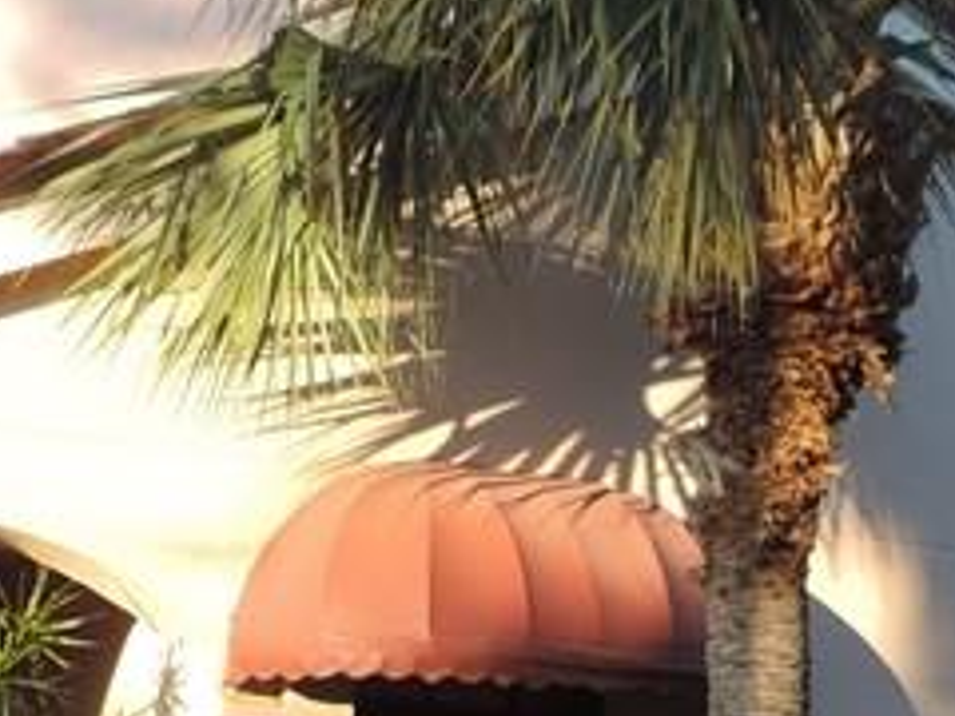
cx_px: 605
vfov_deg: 11.2
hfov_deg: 15.4
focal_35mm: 128
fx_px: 3531
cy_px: 1050
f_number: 3.1
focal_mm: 5.3
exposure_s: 1/125
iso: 80
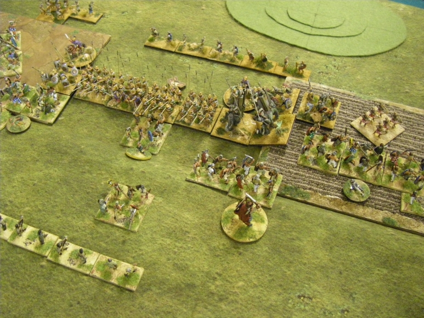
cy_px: 159
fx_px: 466
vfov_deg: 37.7
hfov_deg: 49.0
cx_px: 212
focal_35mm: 38
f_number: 3.5
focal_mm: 6.3
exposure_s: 1/30
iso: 800
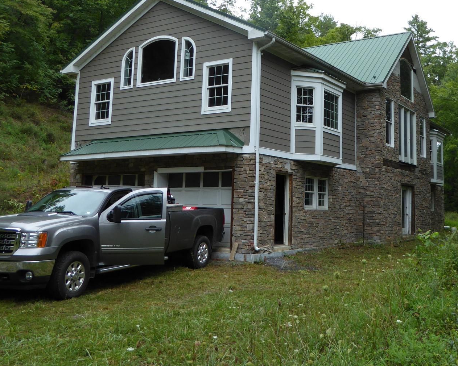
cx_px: 311
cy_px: 128
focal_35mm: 38
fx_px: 515
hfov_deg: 47.0
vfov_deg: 38.8
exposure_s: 1/160
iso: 100
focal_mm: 4.3
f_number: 3.3
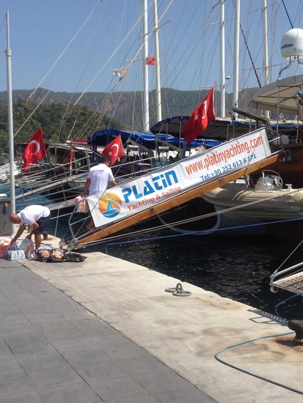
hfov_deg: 30.2
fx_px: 560
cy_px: 216
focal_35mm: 48
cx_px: 118
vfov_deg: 39.6
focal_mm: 4.12
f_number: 2.4
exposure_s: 1/2088
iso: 50
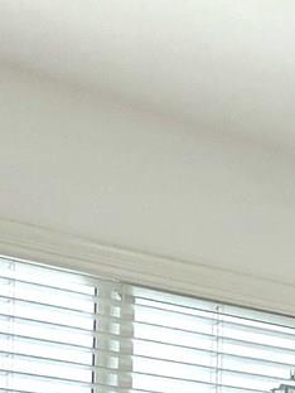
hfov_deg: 9.7
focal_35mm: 96
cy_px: 537
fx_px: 1091
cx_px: 988
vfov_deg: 18.7
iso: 40
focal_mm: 1.7
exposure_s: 1/120
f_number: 2.2
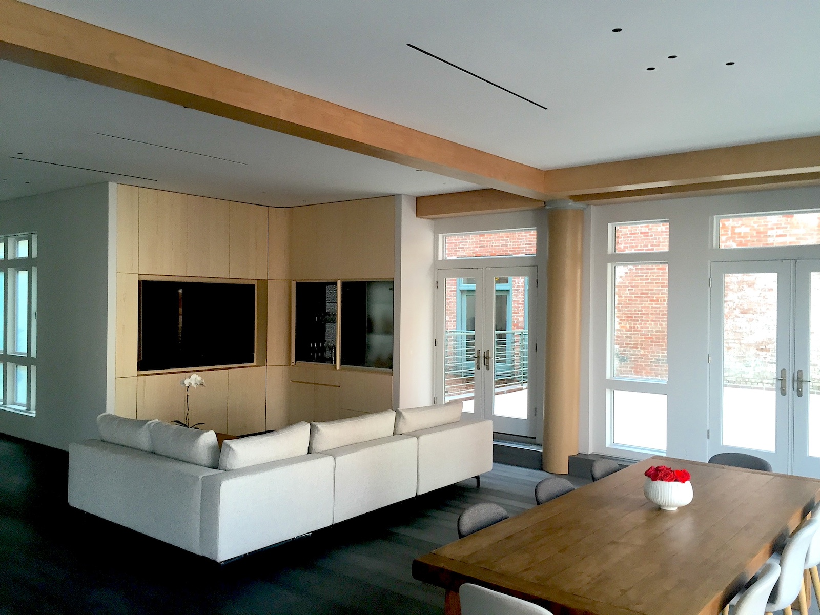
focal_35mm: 29
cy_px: 308
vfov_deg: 48.2
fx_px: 687
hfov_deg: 61.7
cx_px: 410
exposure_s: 1/30
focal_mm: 4.15
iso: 32
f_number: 2.2
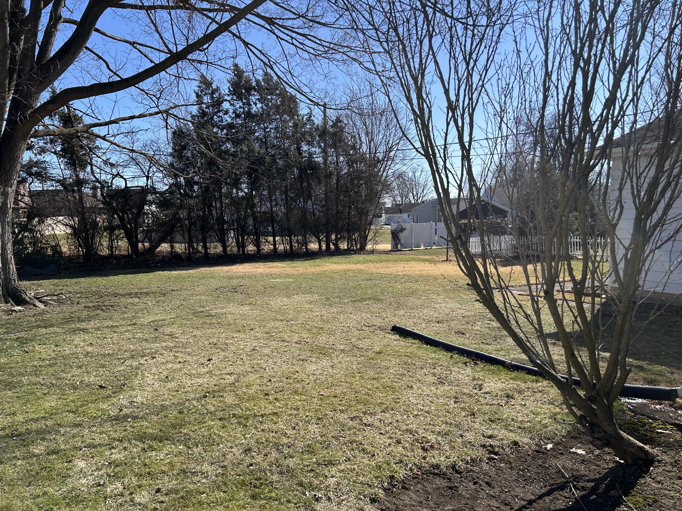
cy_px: 256
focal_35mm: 26
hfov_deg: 67.3
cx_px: 341
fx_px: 512
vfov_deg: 53.1
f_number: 1.5
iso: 50
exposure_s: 1/3257
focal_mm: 5.7
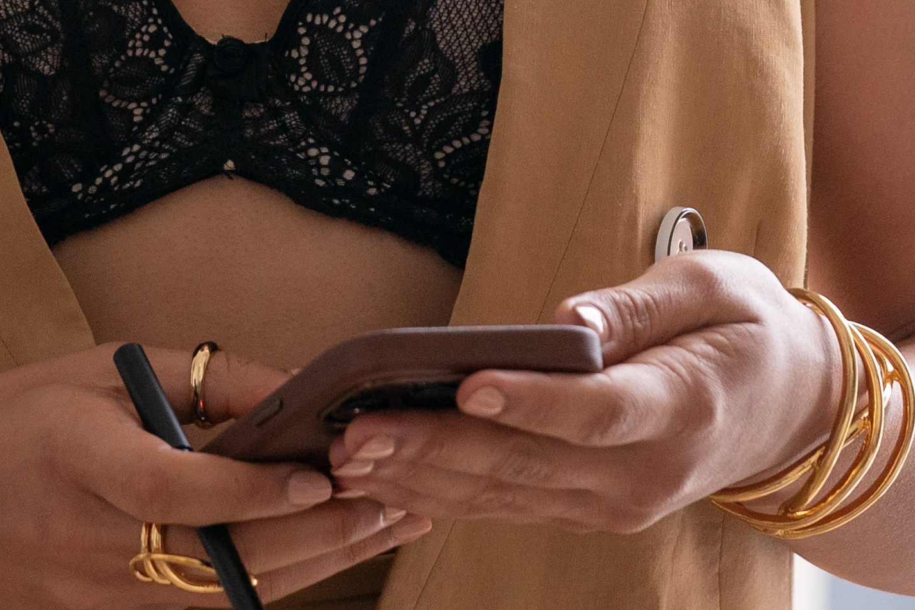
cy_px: -567
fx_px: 13392
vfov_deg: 2.6
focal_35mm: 527
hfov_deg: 3.9
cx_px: 184
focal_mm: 128
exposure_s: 1/160
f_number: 4.5
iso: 1000
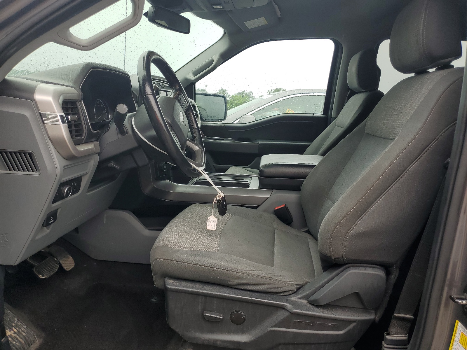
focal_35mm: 26
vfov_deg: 53.1
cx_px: 234
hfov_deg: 67.3
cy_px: 175
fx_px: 351
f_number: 1.5
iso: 50
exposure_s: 1/400
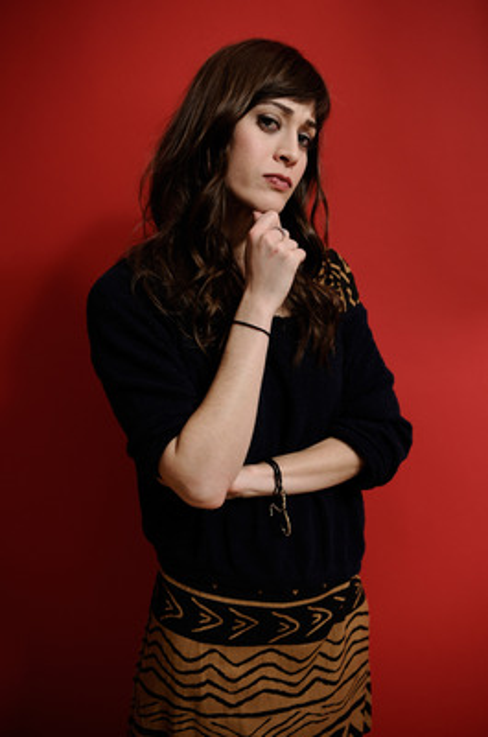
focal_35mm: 32
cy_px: 368
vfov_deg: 58.8
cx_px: 244
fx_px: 653
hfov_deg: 41.0
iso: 400
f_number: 3.2
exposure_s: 1/125
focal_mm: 32
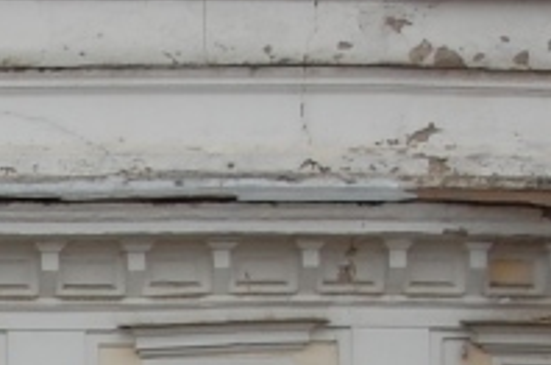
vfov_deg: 2.7
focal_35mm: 501
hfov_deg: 4.0
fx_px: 7650
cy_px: 1023
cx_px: -807
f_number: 5.6
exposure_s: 1/125
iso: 250
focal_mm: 55
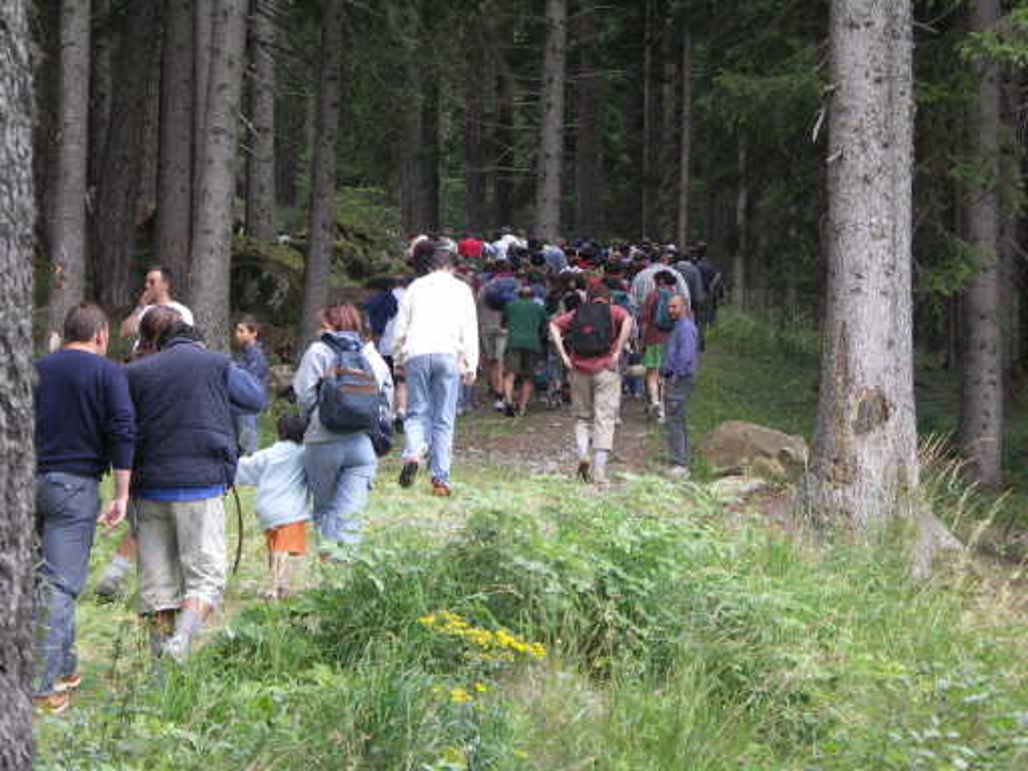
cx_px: 514
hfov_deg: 16.8
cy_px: 386
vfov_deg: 12.7
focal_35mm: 117
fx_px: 3475
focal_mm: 30.3
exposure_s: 1/160
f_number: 3.2
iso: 125
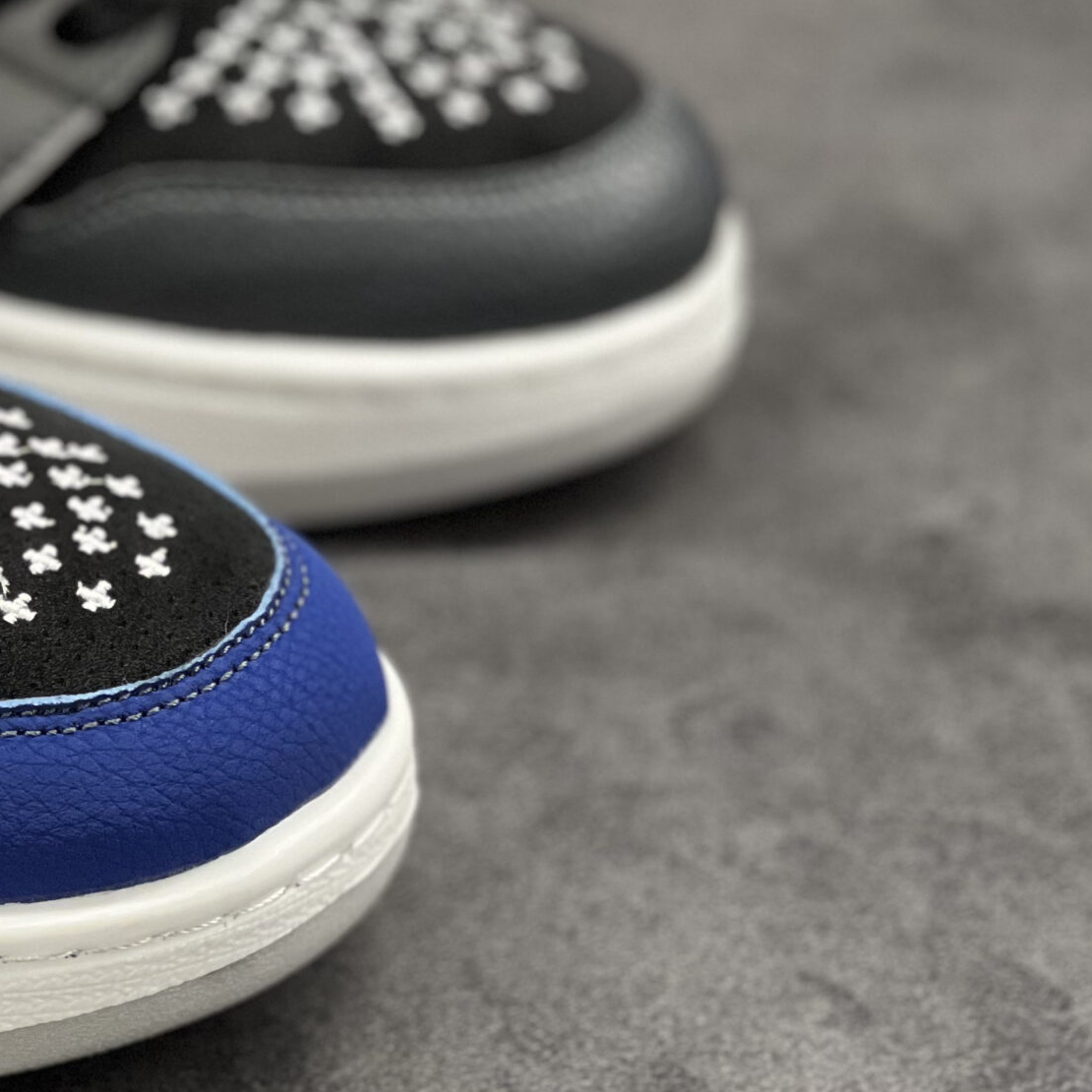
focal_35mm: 157
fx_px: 5603
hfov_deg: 11.1
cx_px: 166
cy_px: 420
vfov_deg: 11.1
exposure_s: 1/100
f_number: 2.8
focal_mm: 9
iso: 200
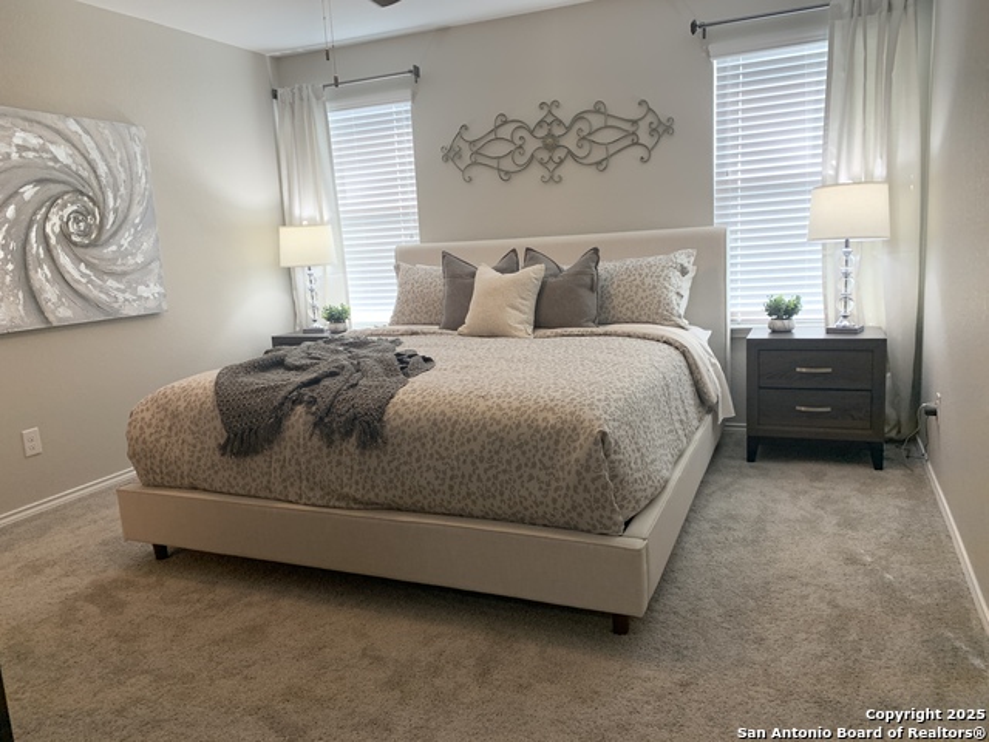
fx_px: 743
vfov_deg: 53.1
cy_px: 371
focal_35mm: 26
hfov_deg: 67.3
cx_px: 494
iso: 125
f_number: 1.8
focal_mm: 4.25
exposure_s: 1/60
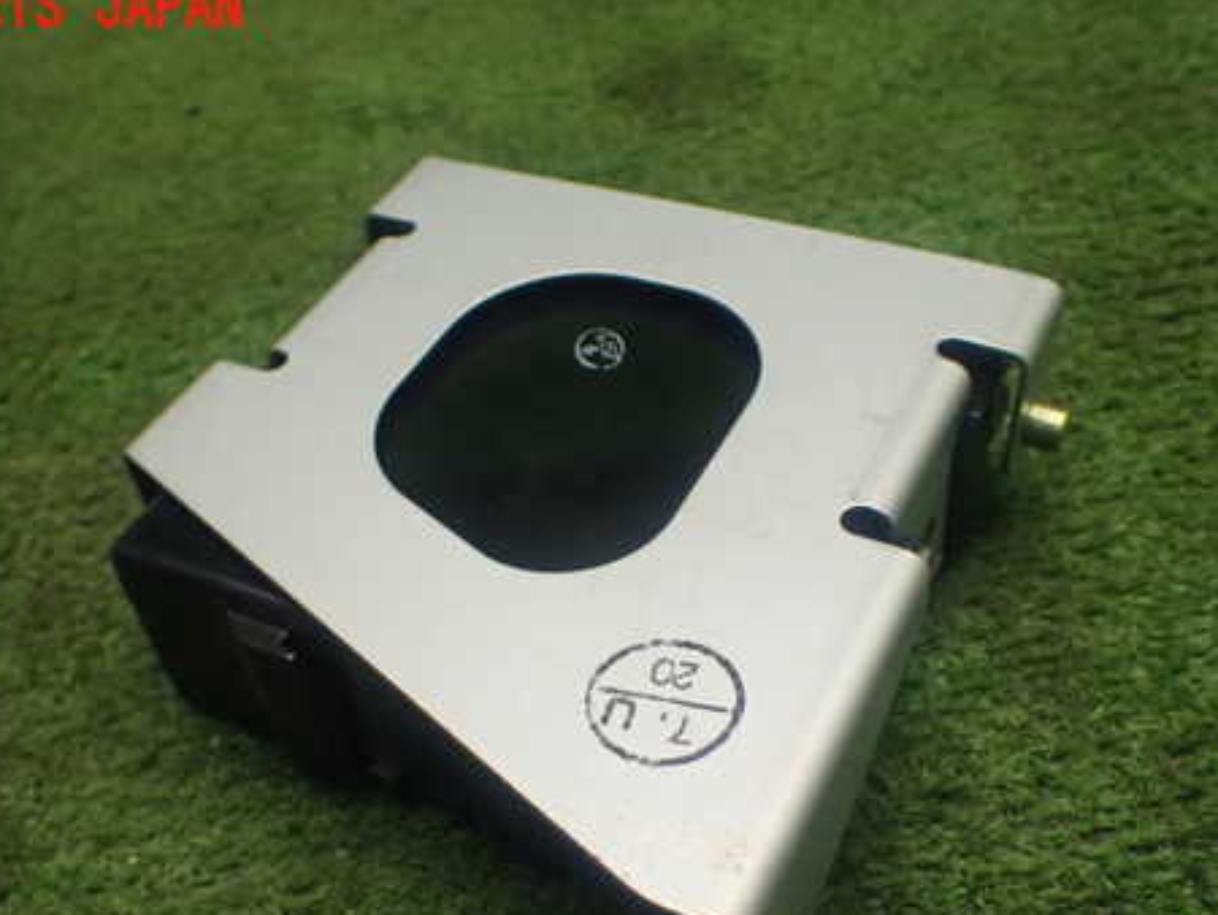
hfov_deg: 46.7
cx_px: 563
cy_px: 585
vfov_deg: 35.7
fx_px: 1408
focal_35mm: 40
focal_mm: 5.4
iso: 320
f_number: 2.3
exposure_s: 1/125
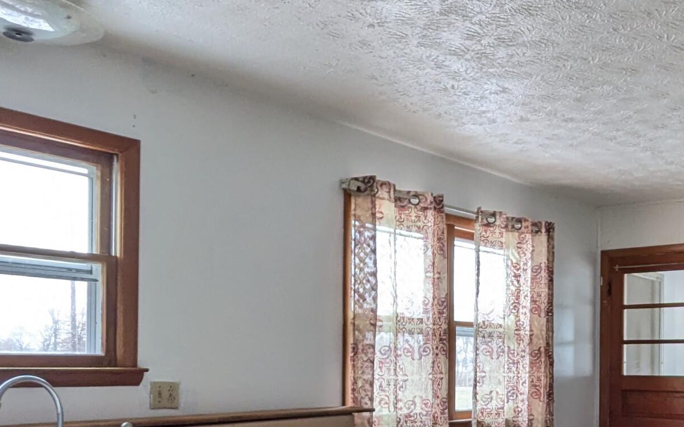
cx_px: 582
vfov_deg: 29.5
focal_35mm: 42
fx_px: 783
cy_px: 366
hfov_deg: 44.1
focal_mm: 2.35
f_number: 2.2
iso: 82
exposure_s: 1/60
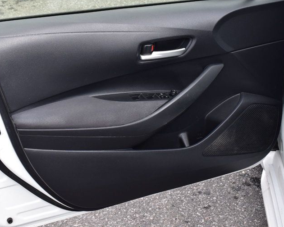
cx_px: 131
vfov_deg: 23.7
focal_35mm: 64
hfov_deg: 29.6
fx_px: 538
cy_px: 76
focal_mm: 28
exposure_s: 1/160
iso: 400
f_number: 9
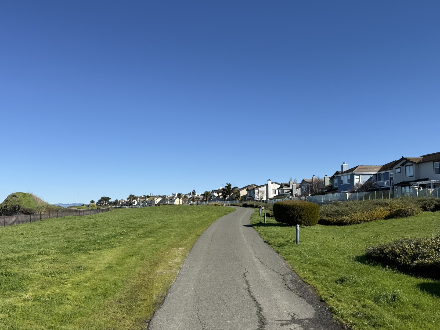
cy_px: 182
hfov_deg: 59.8
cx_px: 198
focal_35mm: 30
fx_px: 381
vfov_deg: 46.7
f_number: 1.78
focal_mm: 6.76
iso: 80
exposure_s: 1/6173
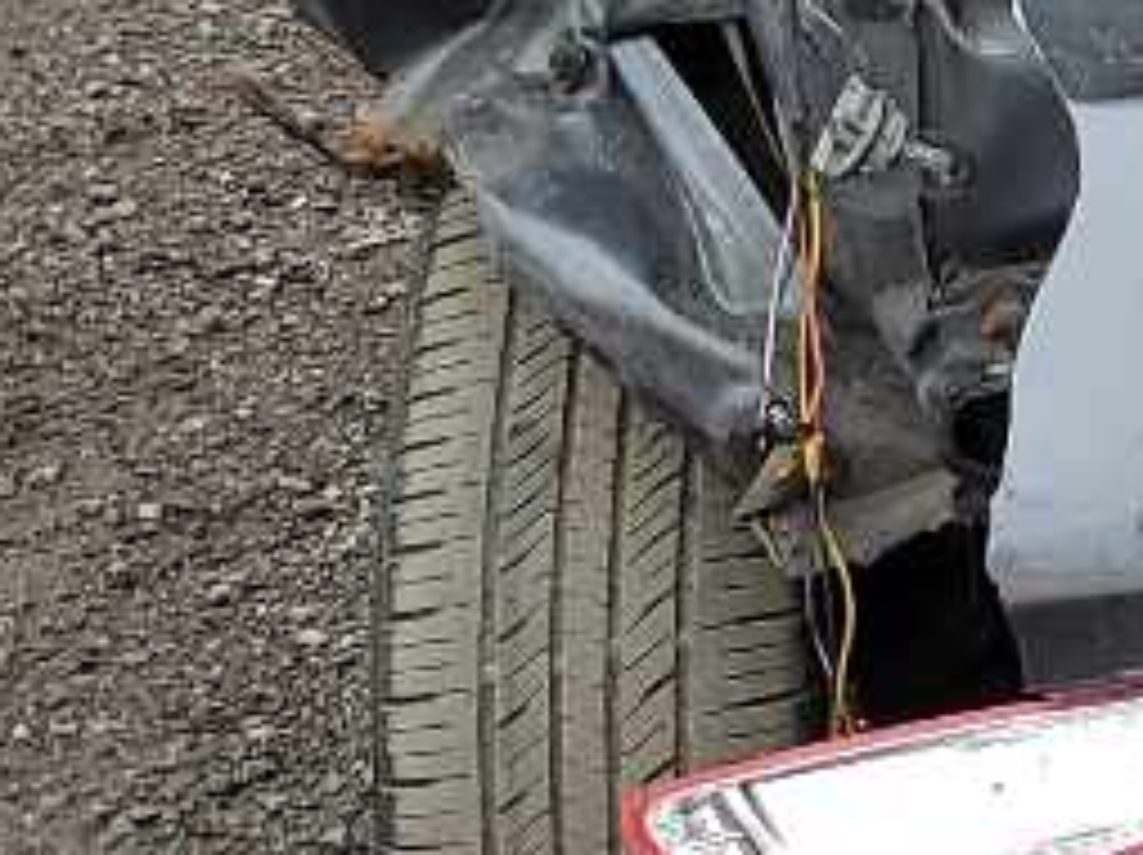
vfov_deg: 8.8
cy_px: -369
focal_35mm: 164
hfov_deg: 10.8
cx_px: 2421
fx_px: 5410
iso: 50
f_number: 1.5
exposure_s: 1/1429
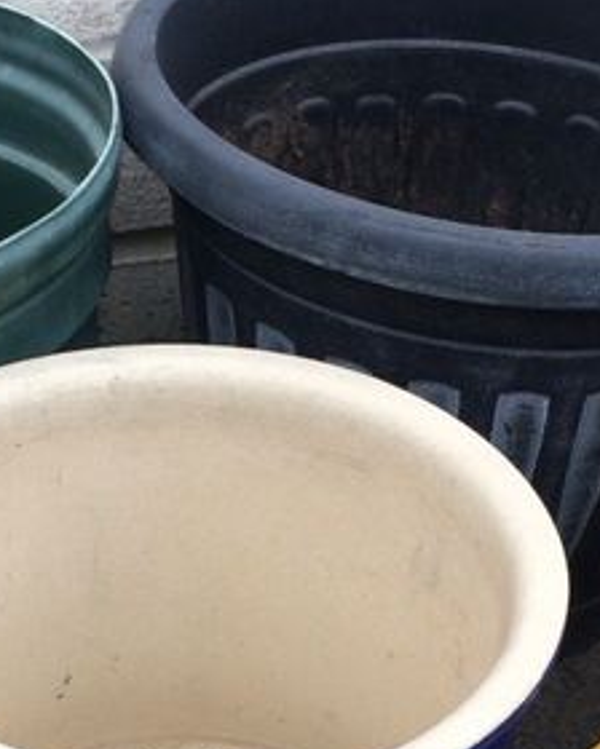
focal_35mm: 94
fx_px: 2087
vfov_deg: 20.0
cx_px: 399
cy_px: 662
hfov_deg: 16.3
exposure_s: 1/334
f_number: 2.2
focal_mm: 4.12
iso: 32
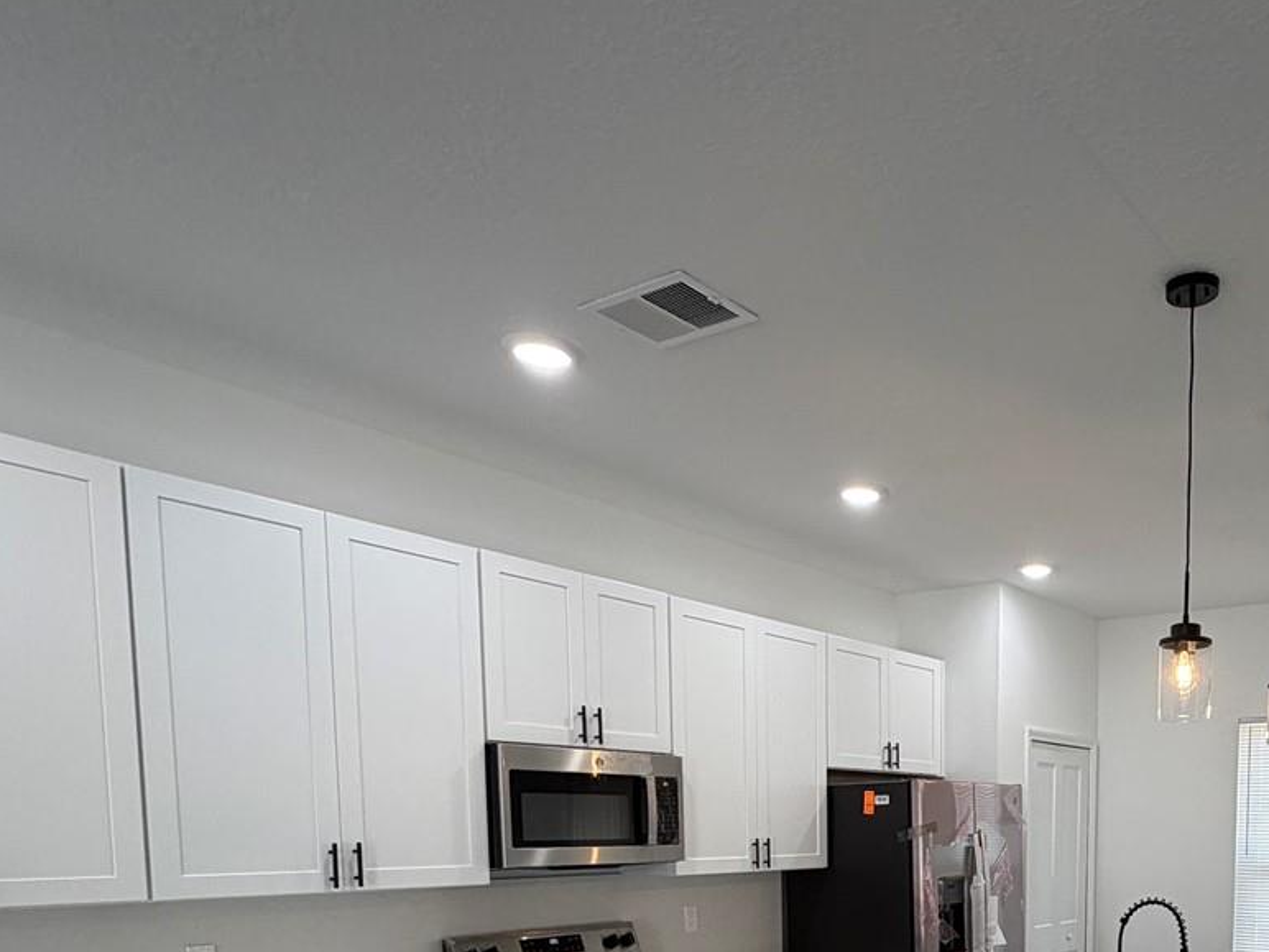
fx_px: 1063
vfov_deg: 42.7
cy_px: 916
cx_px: 994
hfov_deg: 57.6
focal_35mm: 29
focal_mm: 2.22
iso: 125
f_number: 2.2
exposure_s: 1/120
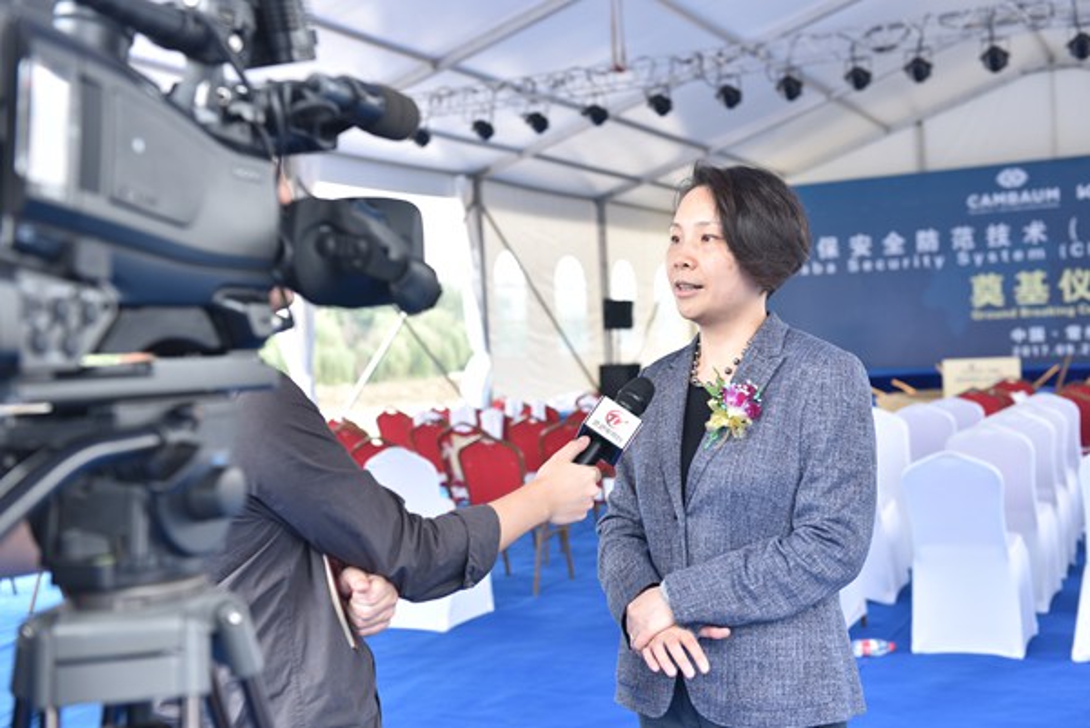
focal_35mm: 48
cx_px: 545
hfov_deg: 41.1
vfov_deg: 28.1
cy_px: 364
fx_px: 1454
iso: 320
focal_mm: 48
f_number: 4
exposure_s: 1/125
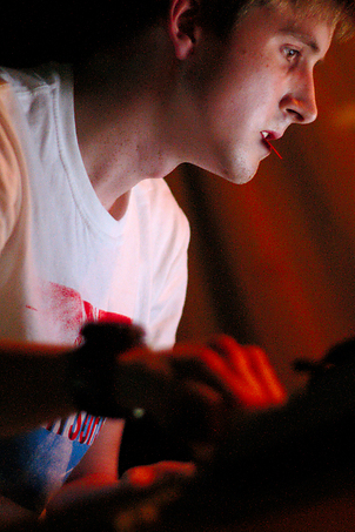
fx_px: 2204
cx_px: 276
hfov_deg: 9.2
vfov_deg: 13.8
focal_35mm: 149
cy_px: 229
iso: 1600
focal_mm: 50
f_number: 1.4
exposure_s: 1/80
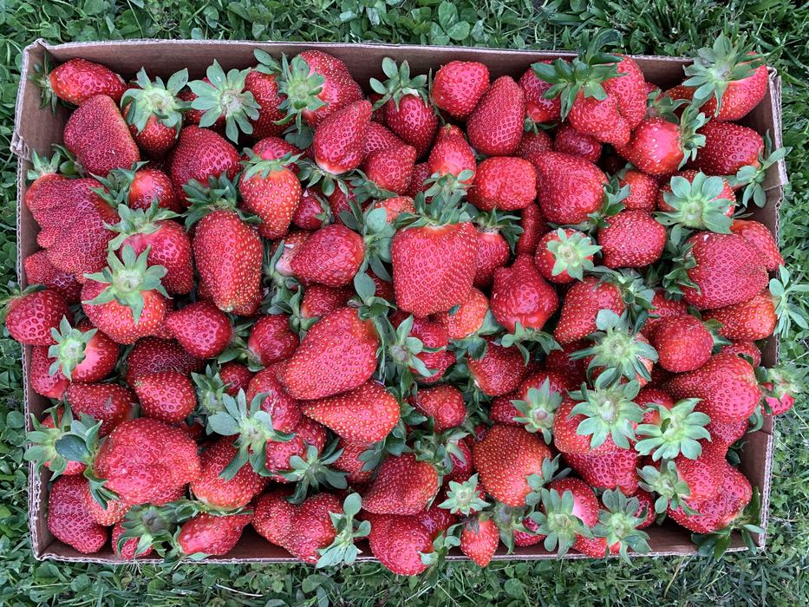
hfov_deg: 67.3
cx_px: 404
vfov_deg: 53.1
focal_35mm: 26
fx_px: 608
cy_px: 304
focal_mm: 4.25
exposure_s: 1/80
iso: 100
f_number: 1.8
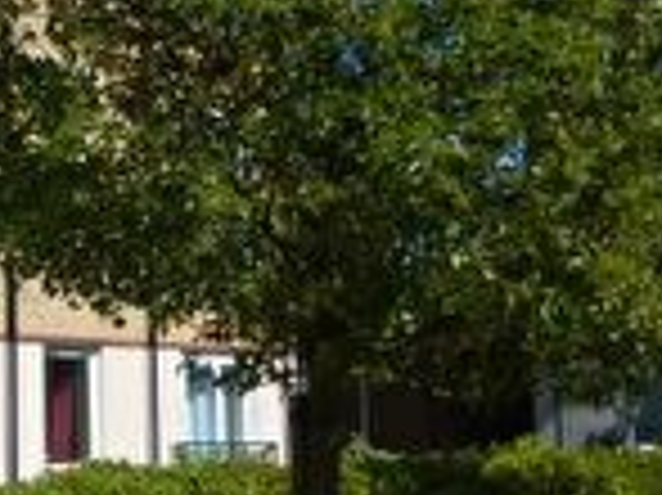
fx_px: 2274
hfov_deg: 15.0
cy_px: 245
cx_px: -419
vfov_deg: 12.4
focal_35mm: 119
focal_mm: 4.3
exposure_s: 1/1300
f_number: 4
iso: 100
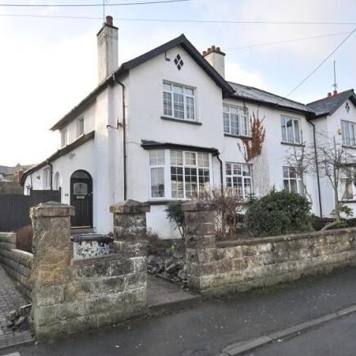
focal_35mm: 27
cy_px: 178
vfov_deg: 59.1
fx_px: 314
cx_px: 177
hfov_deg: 59.1
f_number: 6.3
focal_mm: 14
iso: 200
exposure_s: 1/160
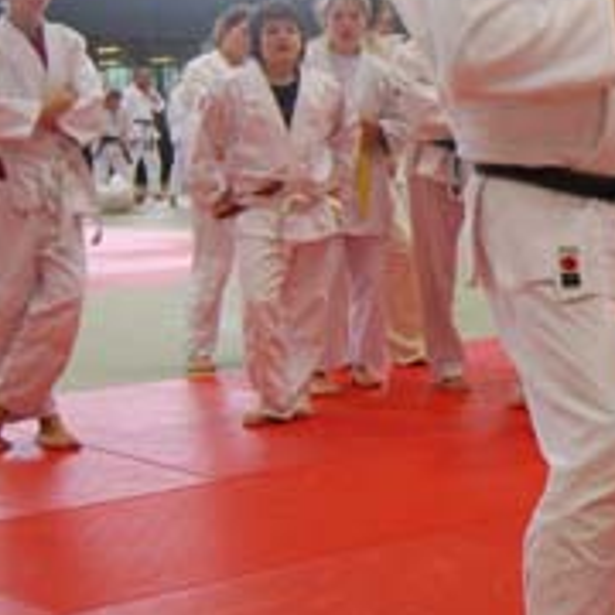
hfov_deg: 18.9
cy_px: 249
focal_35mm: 85
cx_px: 803
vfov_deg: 20.4
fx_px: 1709
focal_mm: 20
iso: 200
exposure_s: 1/30
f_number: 3.8
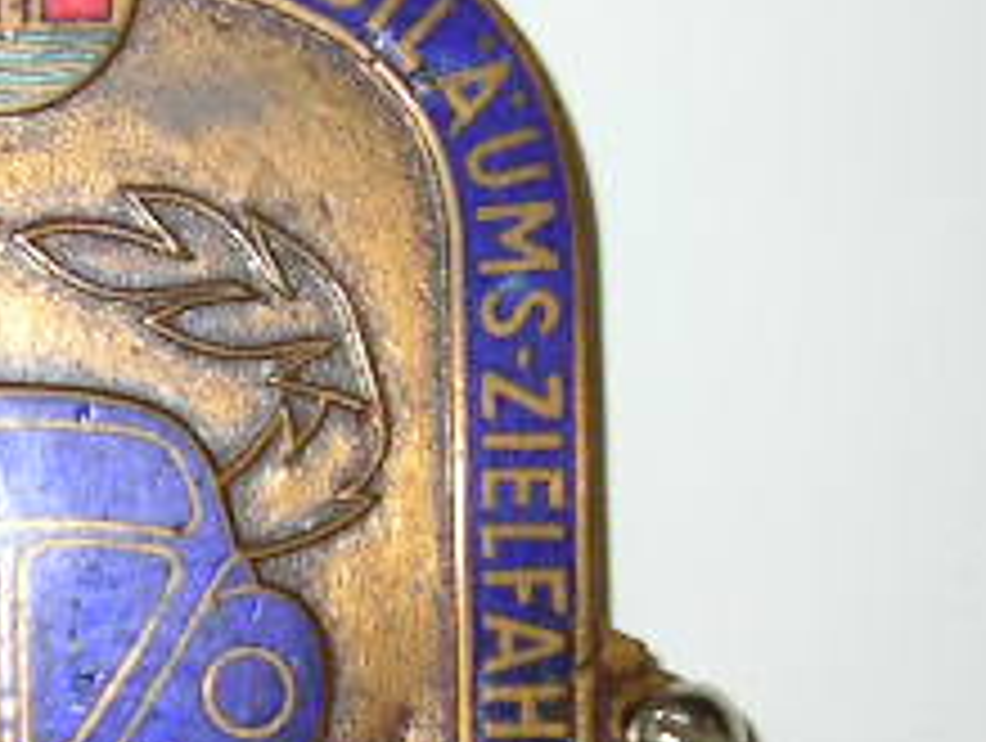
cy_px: 702
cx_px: 117
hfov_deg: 18.4
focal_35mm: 105
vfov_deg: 14.0
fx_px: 2996
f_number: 4.8
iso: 100
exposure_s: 1/30
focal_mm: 5.6
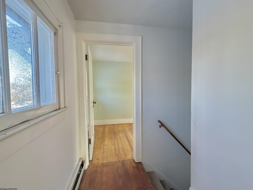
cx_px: 126
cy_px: 95
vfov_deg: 85.7
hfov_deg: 102.1
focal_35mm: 14
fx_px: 102
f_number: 2.2
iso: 640
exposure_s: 1/60
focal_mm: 2.22
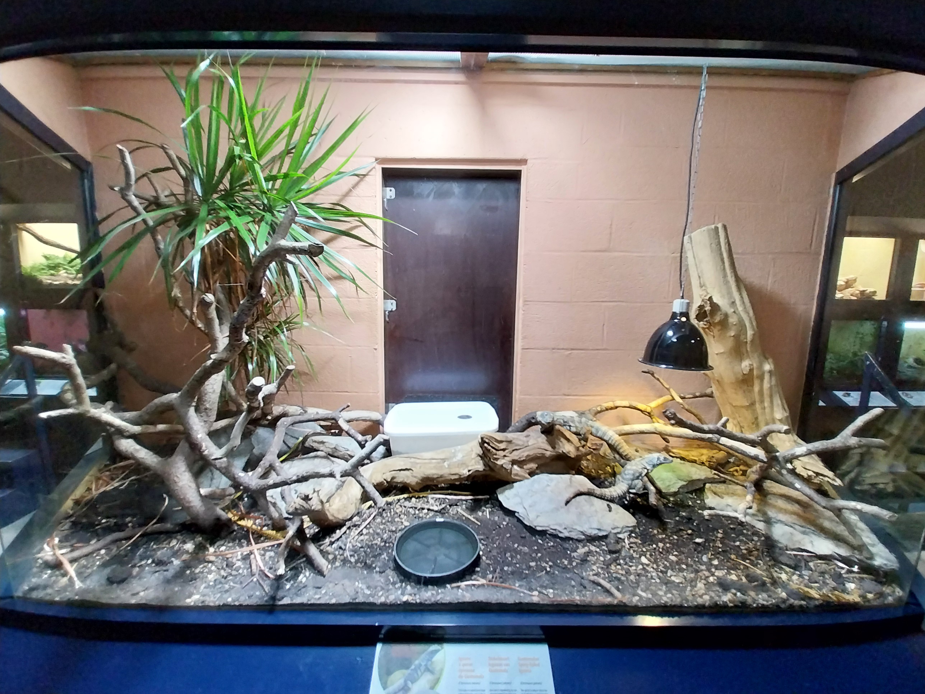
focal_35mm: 13
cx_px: 462
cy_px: 347
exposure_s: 1/50
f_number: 2.2
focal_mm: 1.13
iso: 125
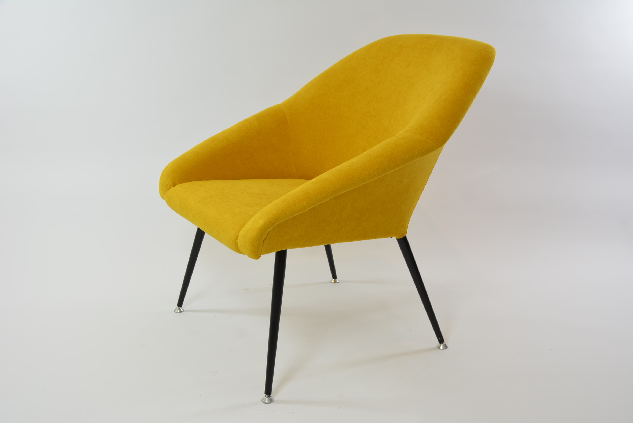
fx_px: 686
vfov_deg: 34.3
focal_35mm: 39
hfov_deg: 49.5
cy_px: 212
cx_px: 316
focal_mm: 26
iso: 400
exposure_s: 1/60
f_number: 8
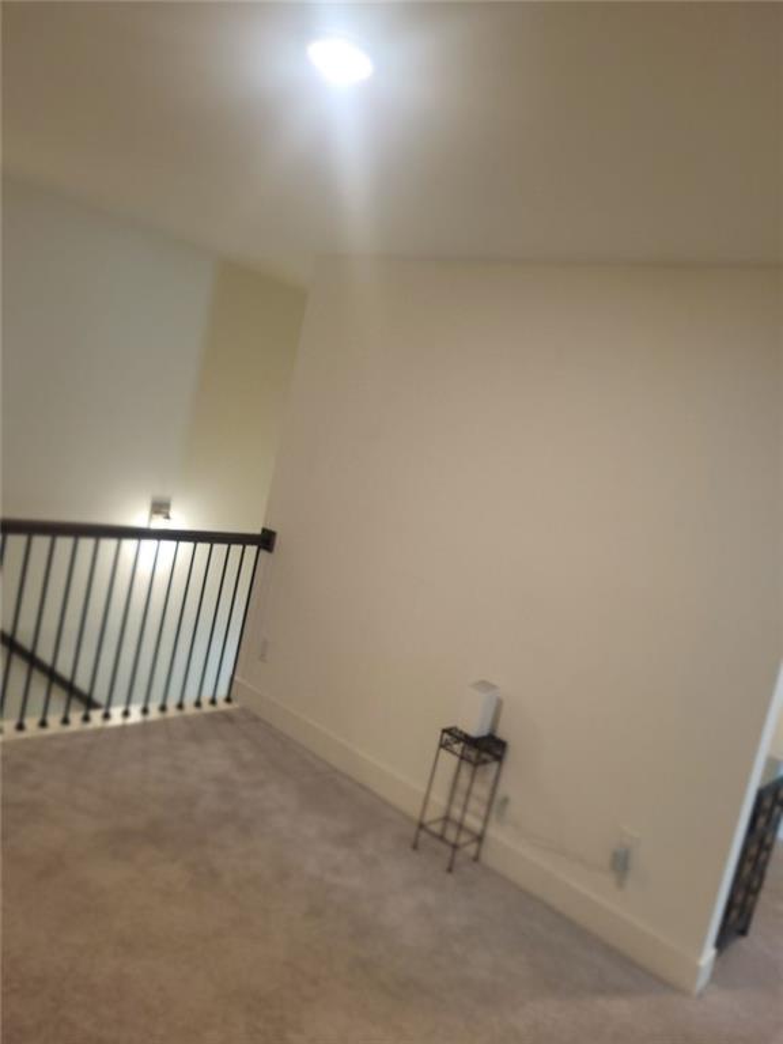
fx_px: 784
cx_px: 392
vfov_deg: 67.3
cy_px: 522
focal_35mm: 26
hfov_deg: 53.1
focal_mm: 5.4
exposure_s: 1/60
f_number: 1.8
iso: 200
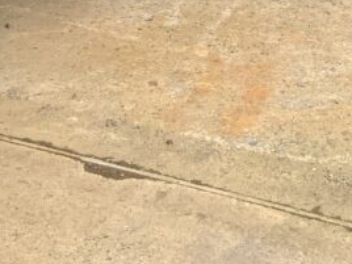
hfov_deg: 17.7
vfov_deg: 12.3
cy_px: -193
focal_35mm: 111
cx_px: 229
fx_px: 1129
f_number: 1.8
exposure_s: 1/144
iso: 16
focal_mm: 3
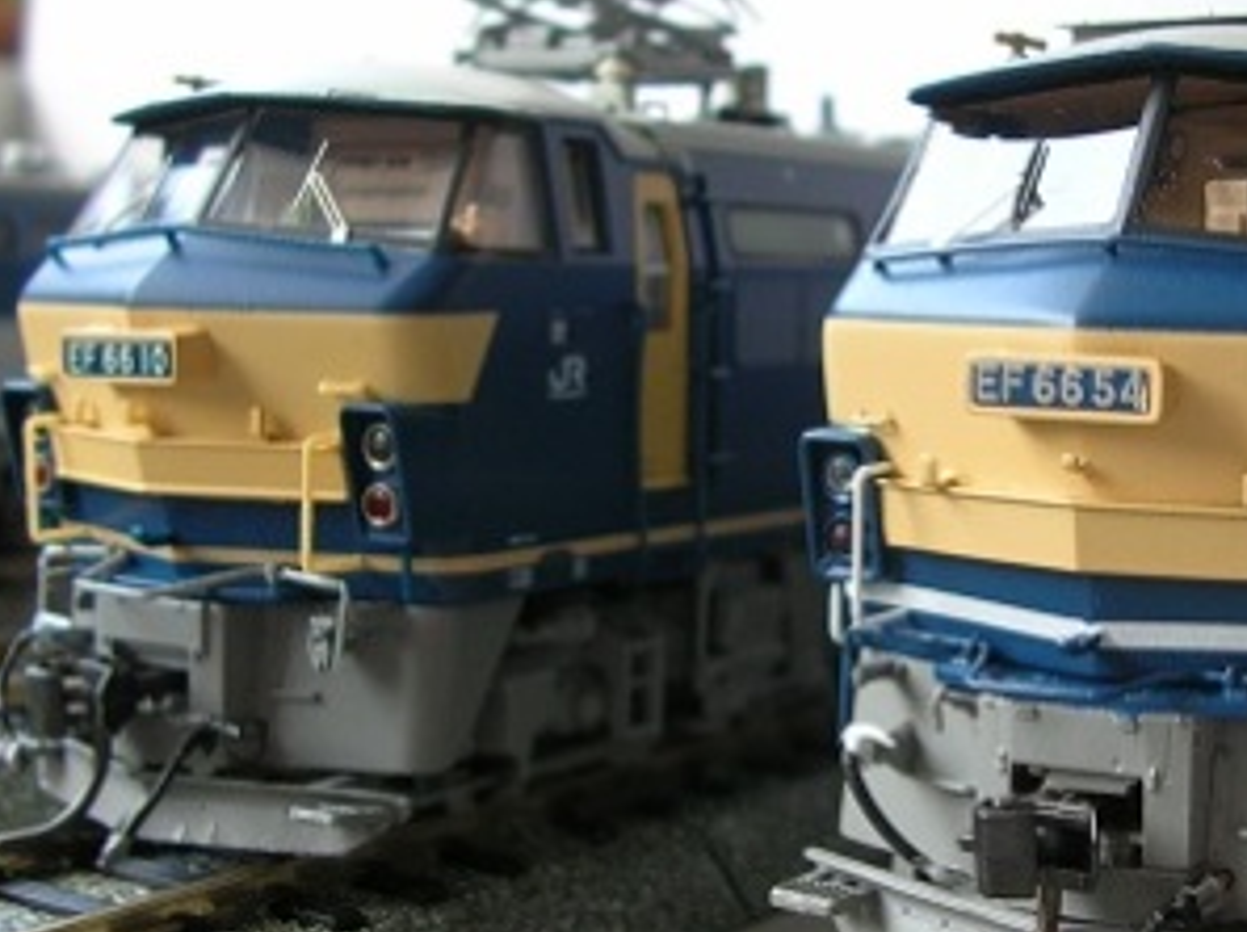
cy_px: 502
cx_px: 924
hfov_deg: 32.2
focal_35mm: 59
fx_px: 2123
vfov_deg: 24.8
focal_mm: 5.8
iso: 50
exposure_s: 1/49.6
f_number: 2.8
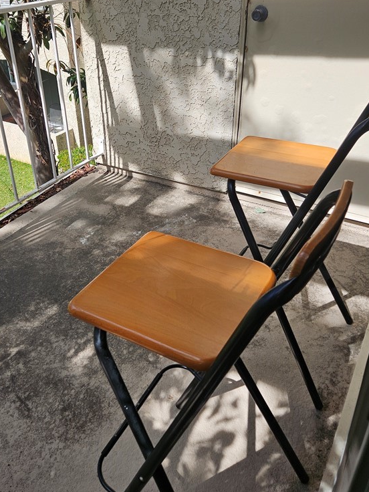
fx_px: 455
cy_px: 205
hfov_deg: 44.1
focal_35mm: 32
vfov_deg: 56.5
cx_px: 162
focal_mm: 5.4
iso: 25
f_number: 1.8
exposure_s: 1/1135
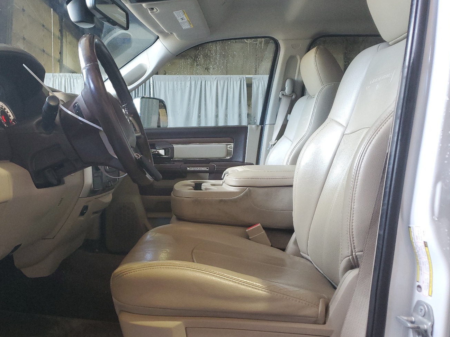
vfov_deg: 44.0
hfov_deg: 56.4
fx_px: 416
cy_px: 193
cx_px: 182
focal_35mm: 32
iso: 161
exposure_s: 1/60.2
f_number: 1.5
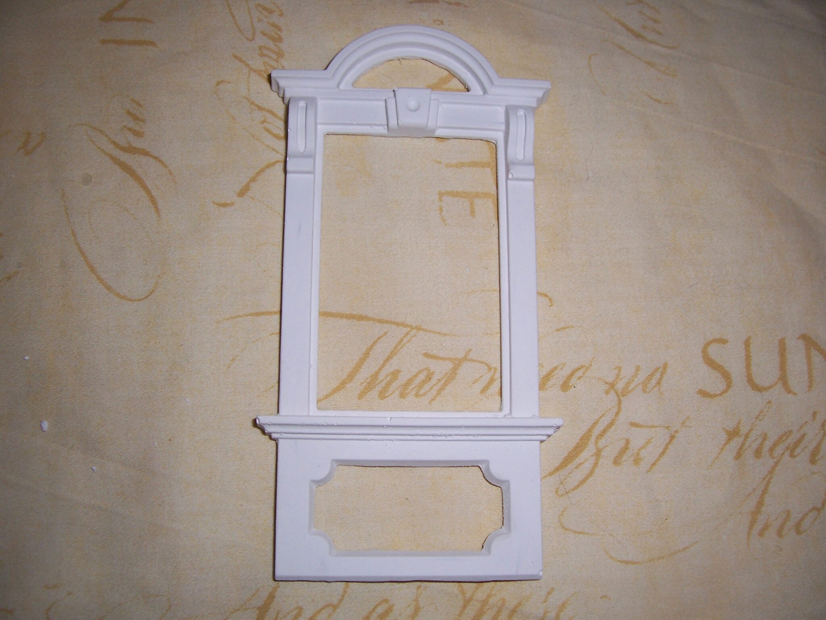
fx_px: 811
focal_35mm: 34
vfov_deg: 41.8
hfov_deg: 54.0
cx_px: 413
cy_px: 310
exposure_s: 1/60
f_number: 2.7
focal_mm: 5.6
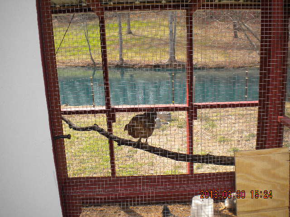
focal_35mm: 35
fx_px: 293
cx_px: 145
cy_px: 108
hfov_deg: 52.6
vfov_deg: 40.7
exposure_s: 1/180
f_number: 4.6
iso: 80
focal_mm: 6.3
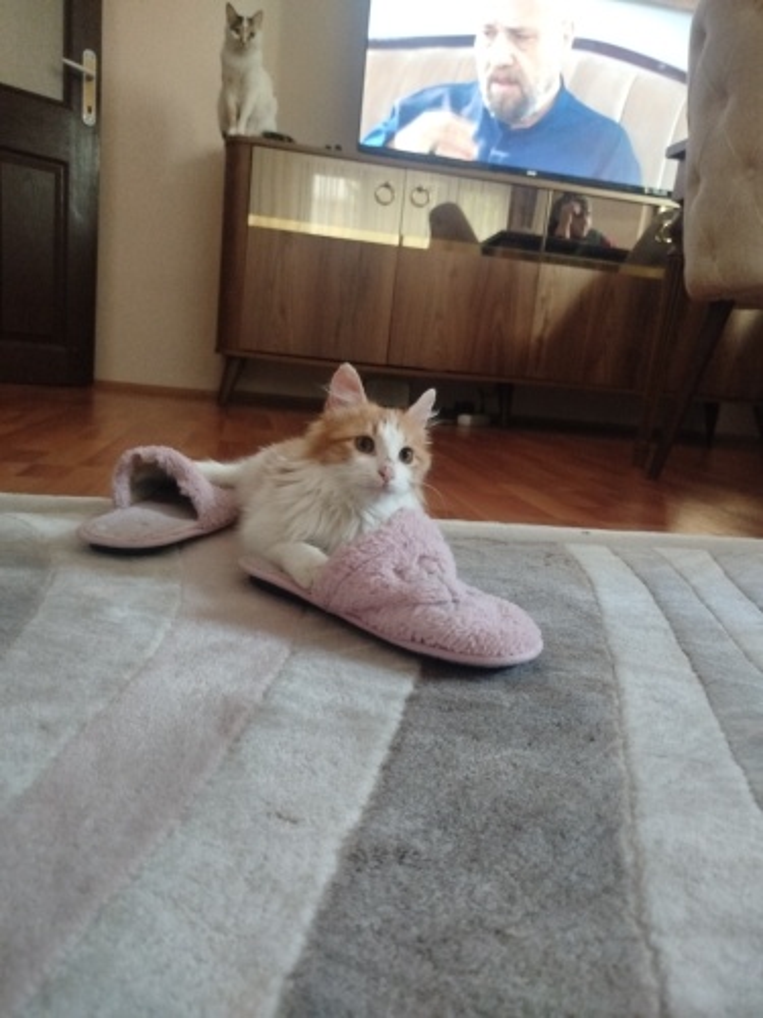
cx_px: 382
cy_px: 509
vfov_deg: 71.6
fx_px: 705
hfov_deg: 56.8
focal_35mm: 24
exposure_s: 1/17
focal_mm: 5.31
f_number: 1.7
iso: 640
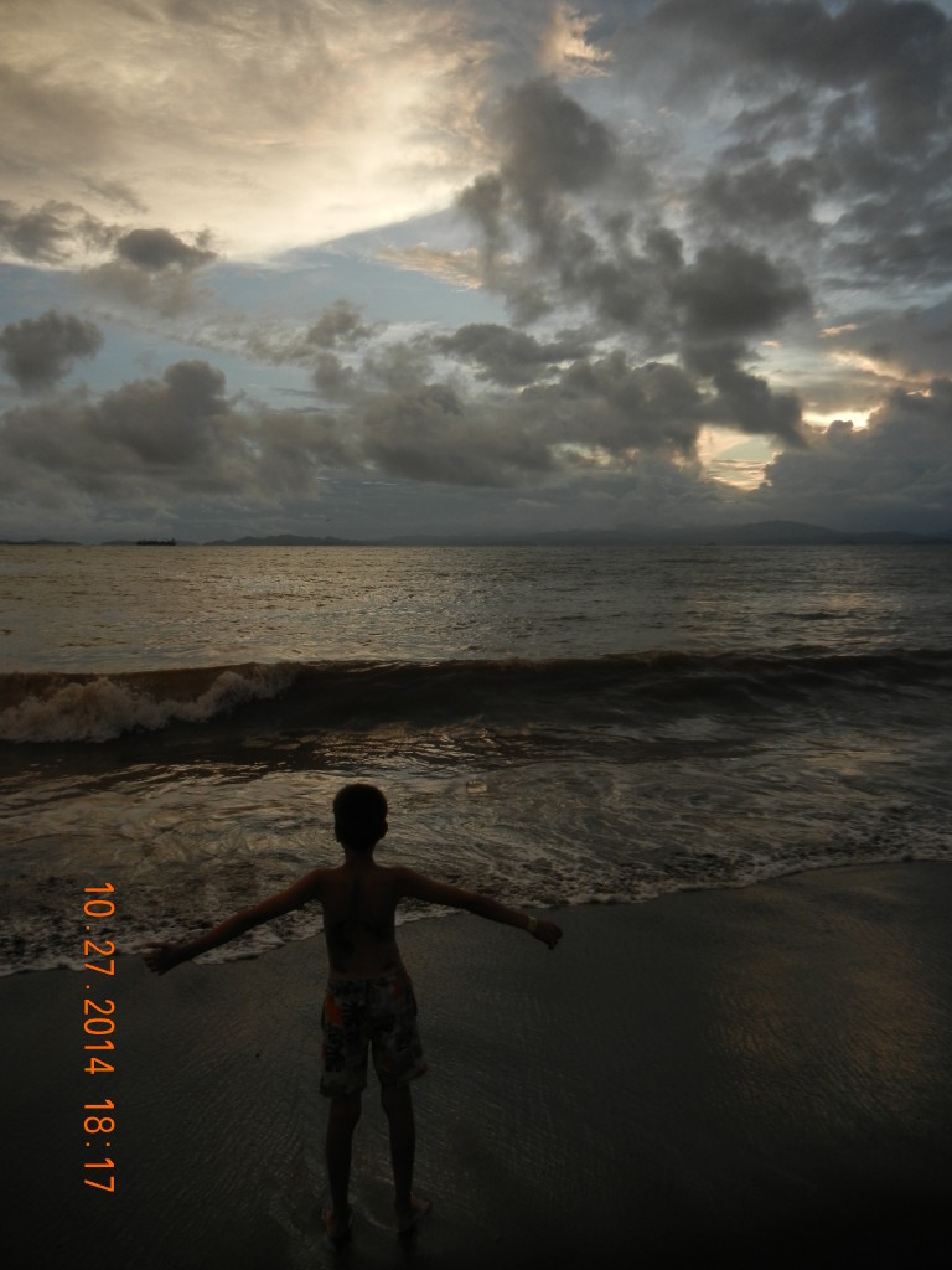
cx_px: 476
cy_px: 635
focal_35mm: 30
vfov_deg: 60.0
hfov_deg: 46.8
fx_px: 1100
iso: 160
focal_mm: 5.4
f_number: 3.5
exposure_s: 1/502
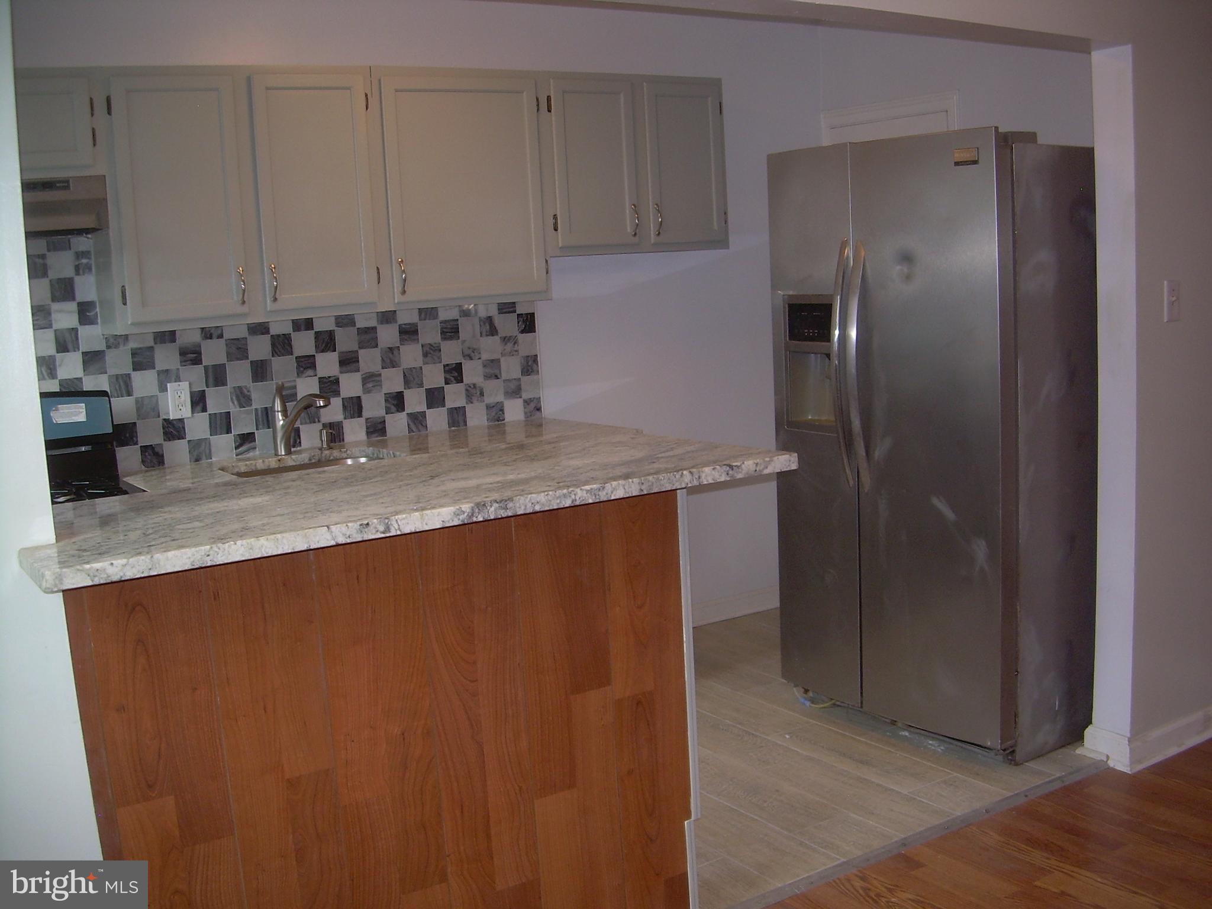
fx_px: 1330
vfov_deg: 37.7
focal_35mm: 38
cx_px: 606
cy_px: 454
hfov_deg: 49.0
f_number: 2.8
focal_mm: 6.3
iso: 50
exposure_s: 1/60
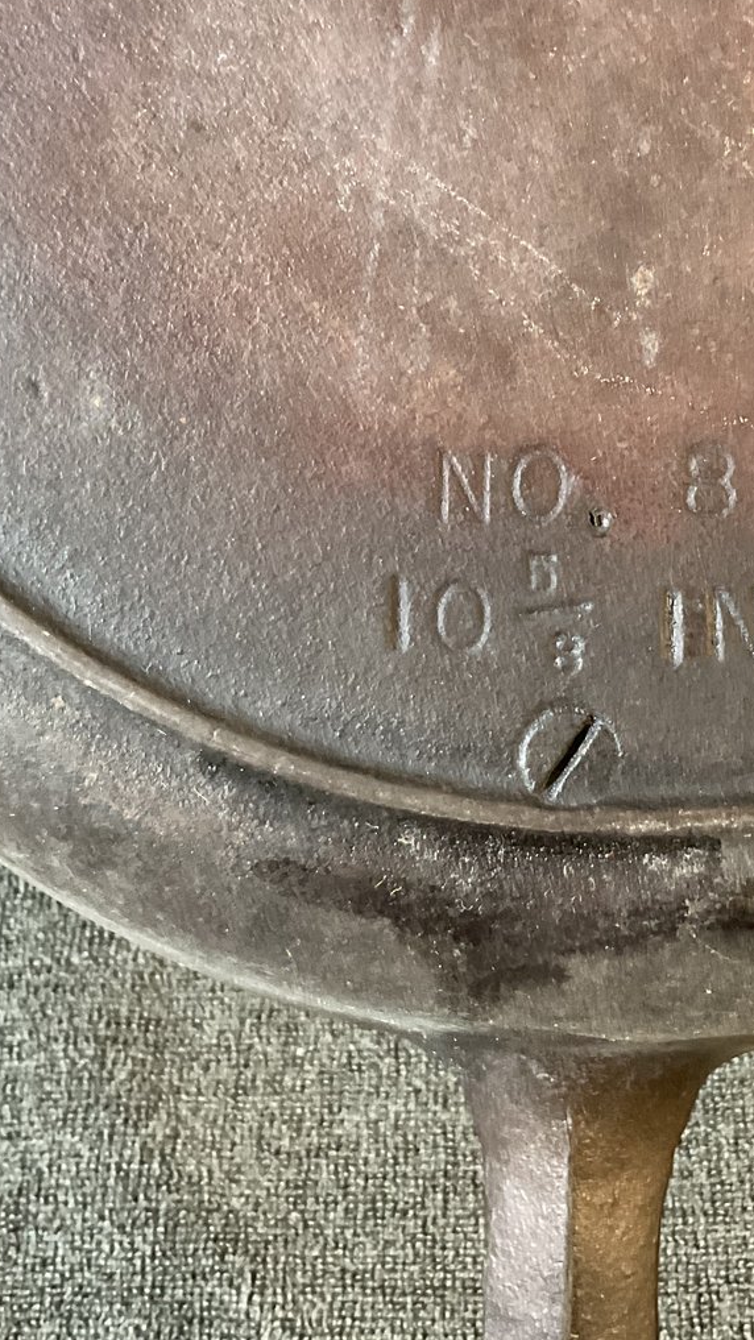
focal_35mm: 47
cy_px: 603
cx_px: 622
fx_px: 1671
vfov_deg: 43.7
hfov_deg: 24.9
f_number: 1.8
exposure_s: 1/40
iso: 320
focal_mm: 3
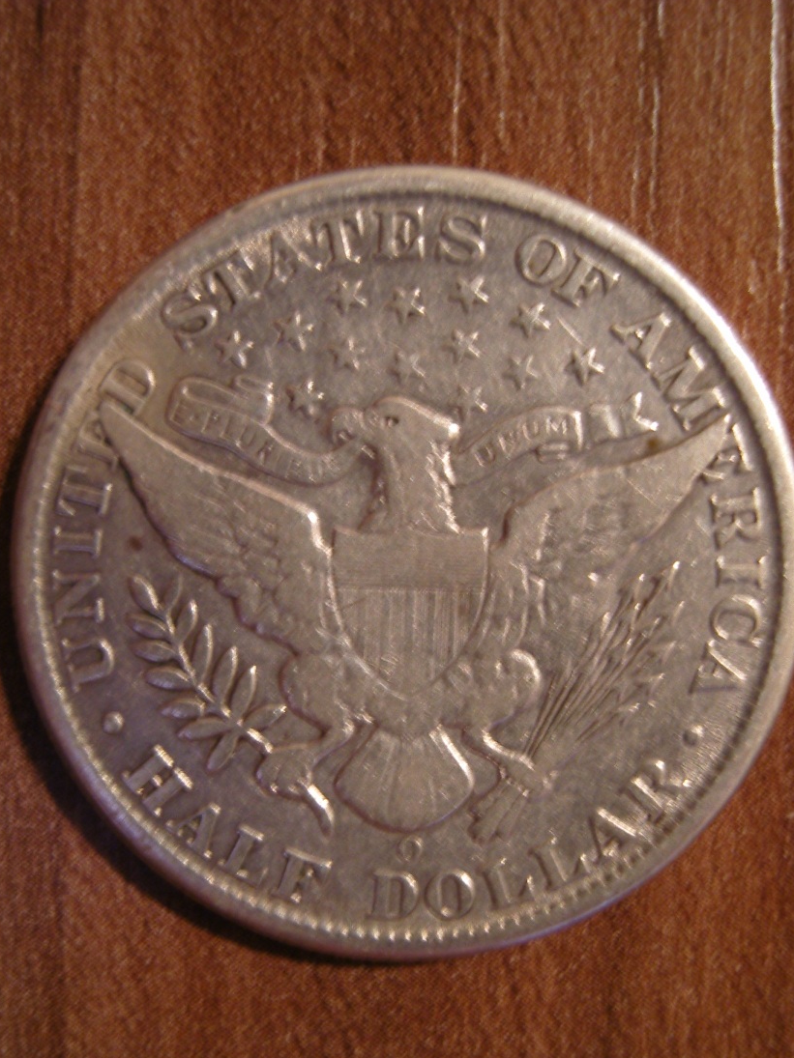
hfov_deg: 37.7
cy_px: 589
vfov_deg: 48.9
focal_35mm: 38
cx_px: 375
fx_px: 1162
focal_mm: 7.3
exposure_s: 1/2
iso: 200
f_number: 2.8
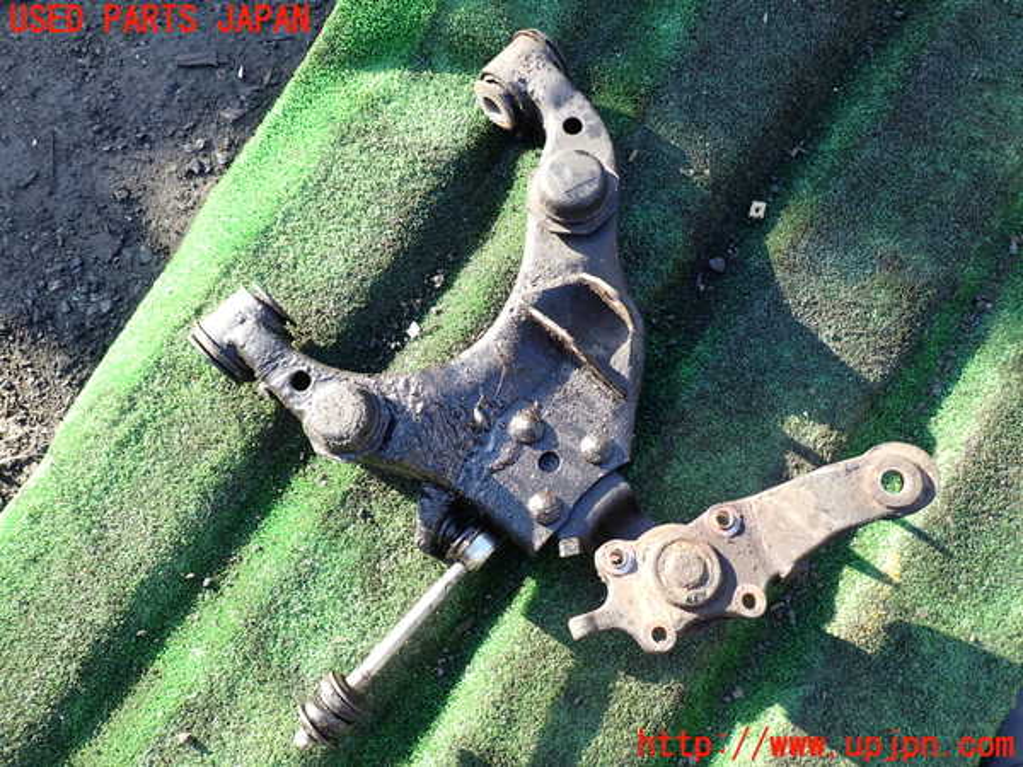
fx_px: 739
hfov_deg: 69.4
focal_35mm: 25
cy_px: 384
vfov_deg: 54.9
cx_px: 512
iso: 100
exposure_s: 1/100
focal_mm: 4.5
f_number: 2.8
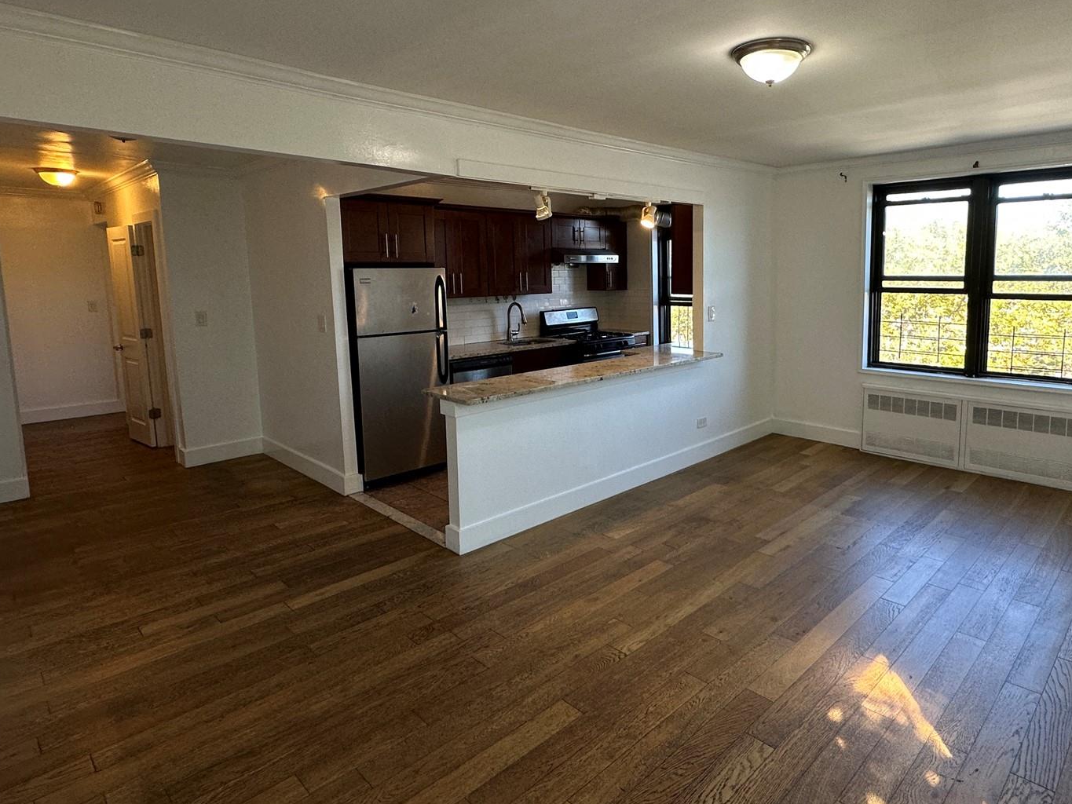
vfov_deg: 63.2
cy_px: 344
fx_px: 650
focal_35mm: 21
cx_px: 641
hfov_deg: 78.1
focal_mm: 2.22
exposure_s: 1/120
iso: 125
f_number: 2.2
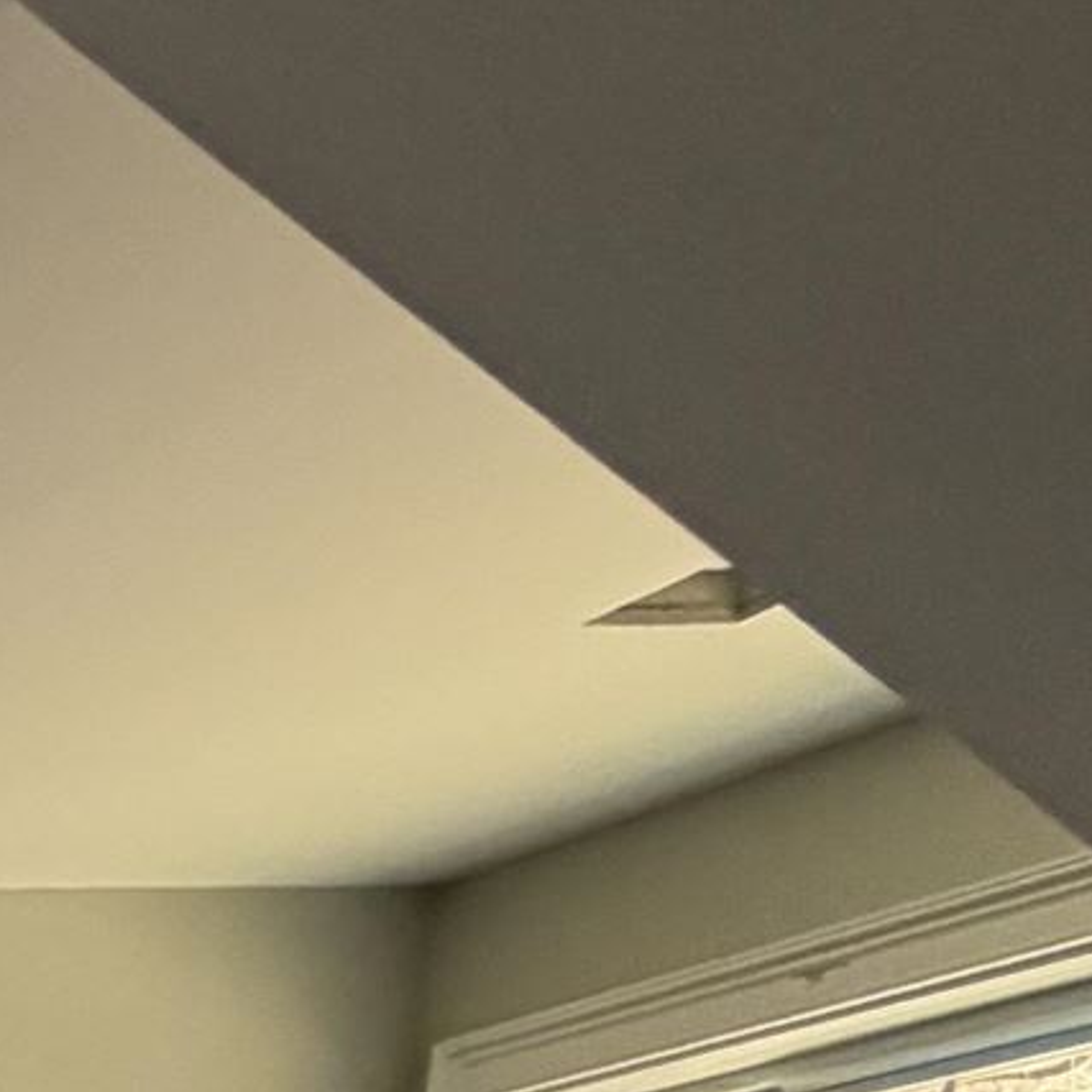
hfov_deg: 12.3
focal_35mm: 89
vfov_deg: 15.0
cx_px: -1936
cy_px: 2327
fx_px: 3176
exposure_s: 1/121
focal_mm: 2.22
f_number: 2.2
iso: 200
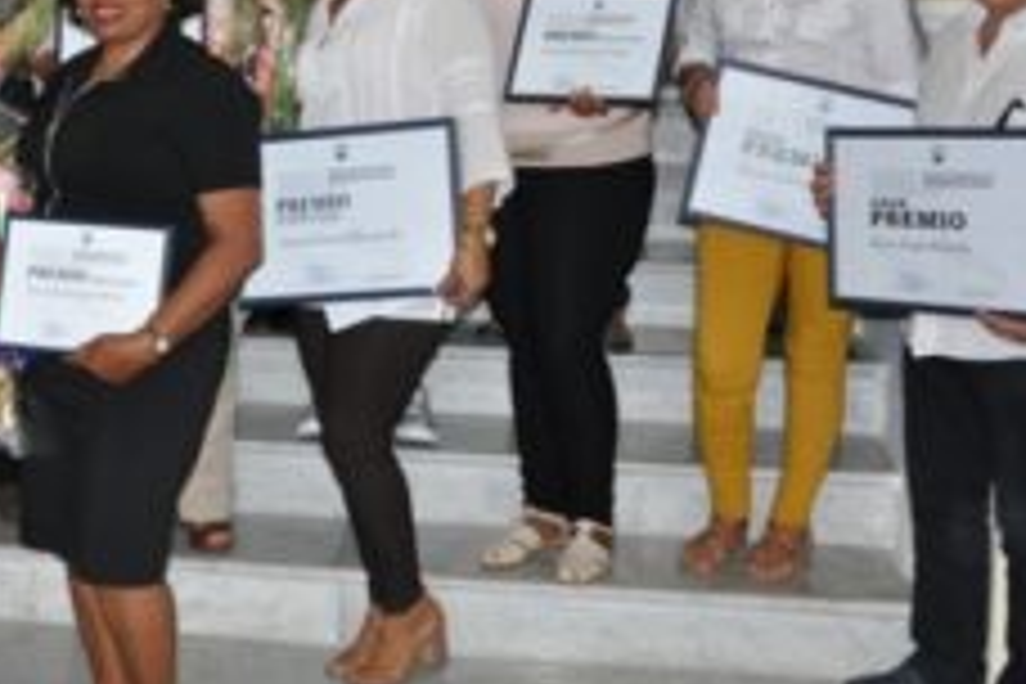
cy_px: 153
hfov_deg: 33.5
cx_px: 306
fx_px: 1681
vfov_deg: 22.7
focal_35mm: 59
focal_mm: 22
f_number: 4.5
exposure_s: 1/60
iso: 1000
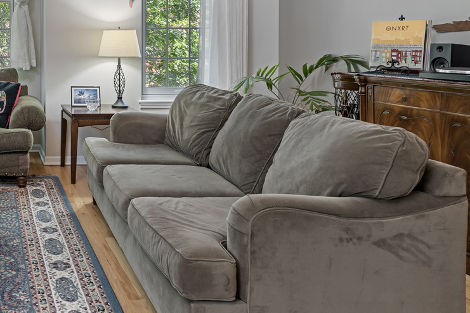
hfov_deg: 46.4
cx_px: 9
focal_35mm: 35
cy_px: 42
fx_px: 457
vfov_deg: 36.0
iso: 100
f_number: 8
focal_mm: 16
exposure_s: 1.3
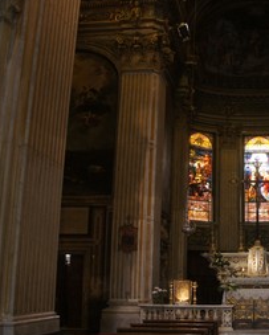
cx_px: 273
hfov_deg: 30.4
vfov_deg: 40.2
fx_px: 457
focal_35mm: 46
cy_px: 193
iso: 1600
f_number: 3.5
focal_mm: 18
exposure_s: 1/30
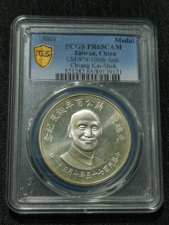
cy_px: 112
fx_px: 436
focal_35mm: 67
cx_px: 84
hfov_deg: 21.9
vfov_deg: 29.0
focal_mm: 6.67
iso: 50
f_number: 1.9
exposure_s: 1/101
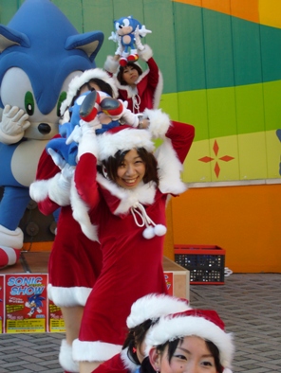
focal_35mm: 97
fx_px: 1049
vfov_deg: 20.2
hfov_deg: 15.3
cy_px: 186
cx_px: 140
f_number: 4.8
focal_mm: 16.1
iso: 80
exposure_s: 1/50
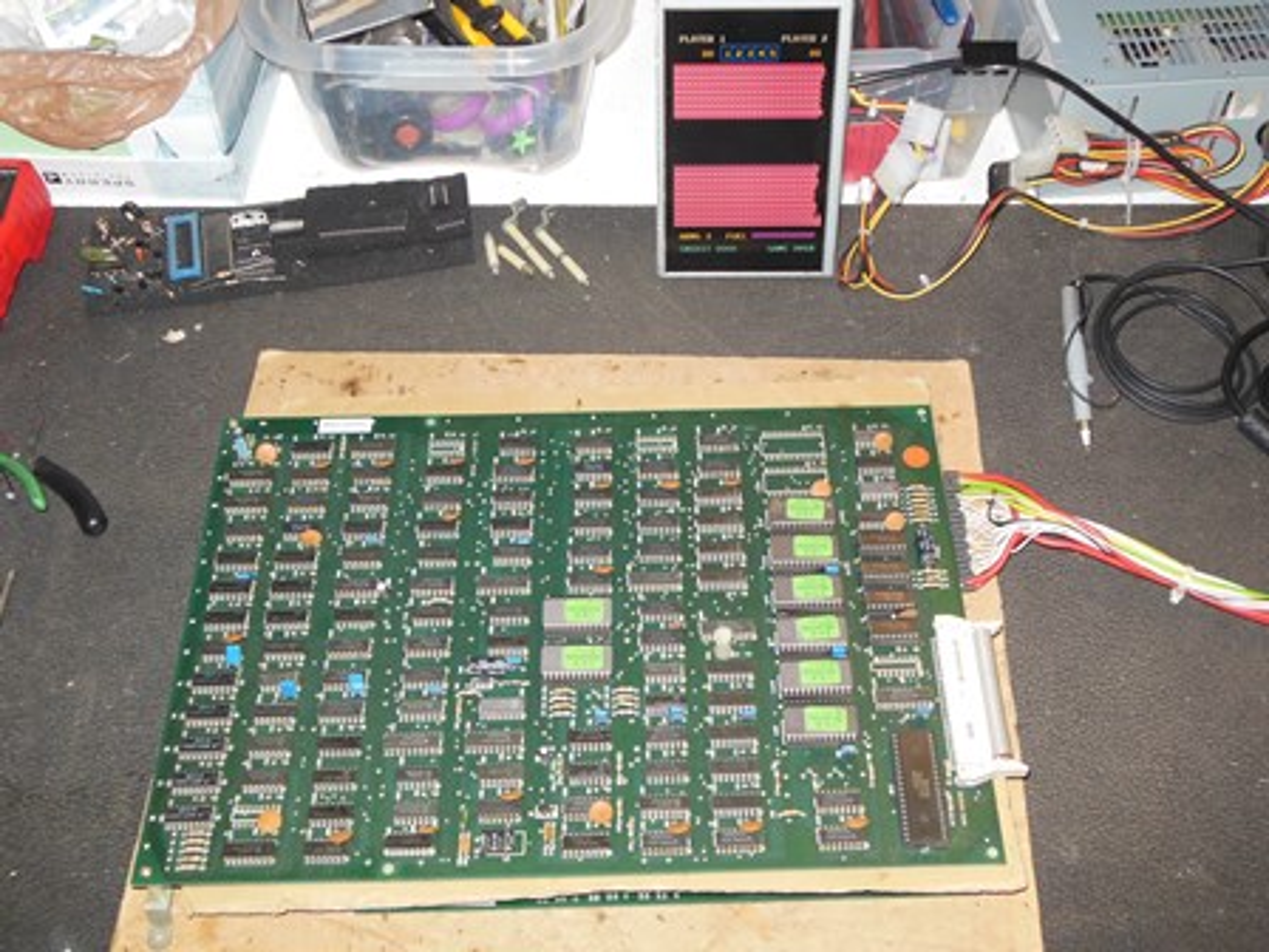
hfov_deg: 49.0
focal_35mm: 38
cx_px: 634
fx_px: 1393
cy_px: 476
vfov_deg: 37.7
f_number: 3.6
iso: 200
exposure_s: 1/30
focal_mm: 6.8
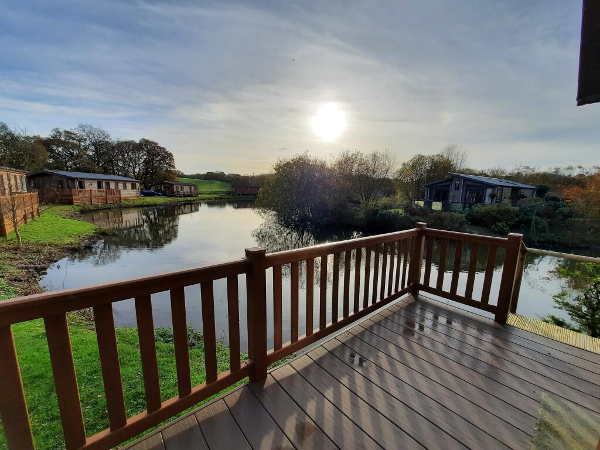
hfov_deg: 106.2
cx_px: 300
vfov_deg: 89.9
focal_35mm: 13
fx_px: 225
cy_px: 225
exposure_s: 1/1718
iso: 40
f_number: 2.2
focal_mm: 1.74
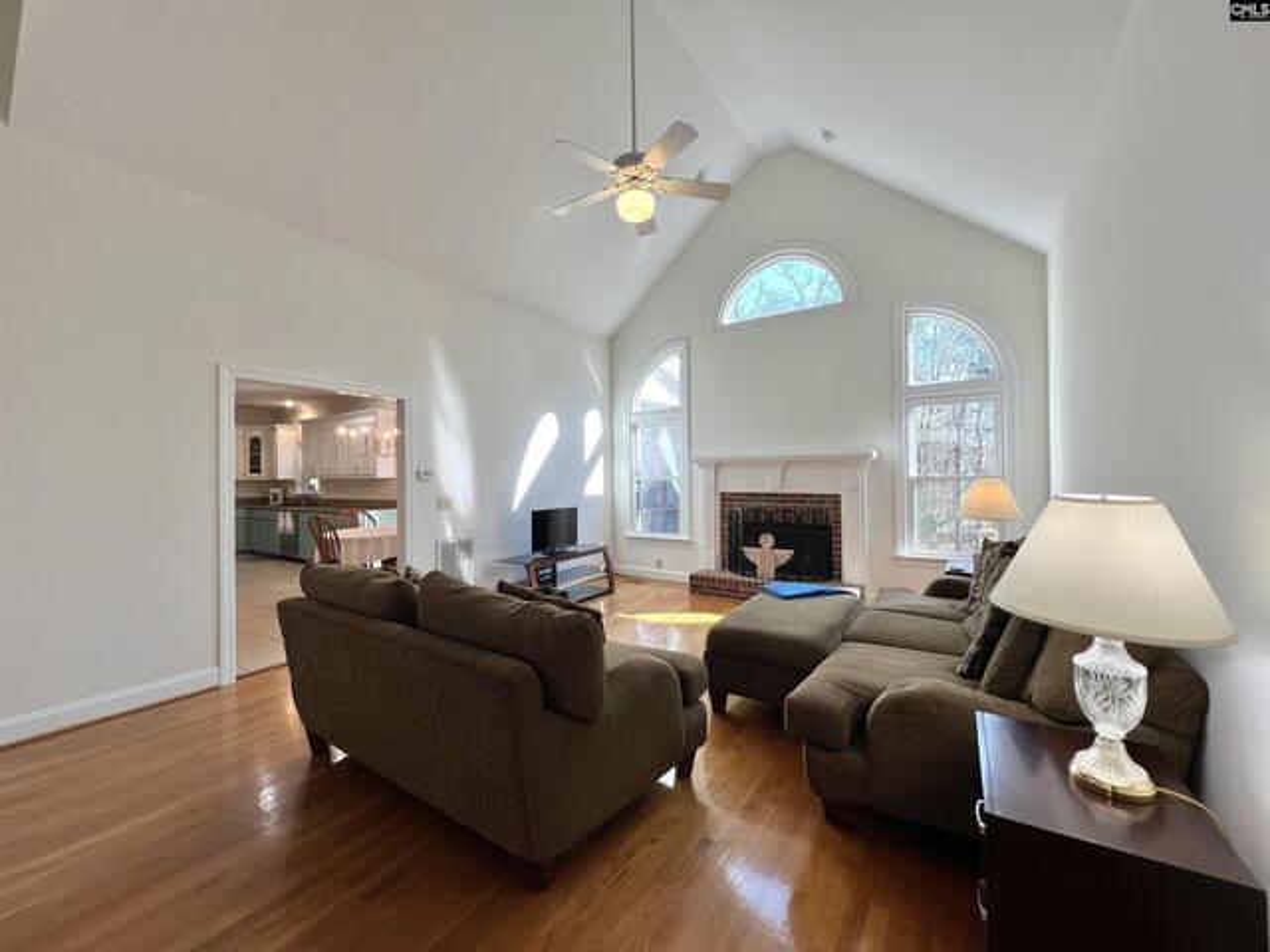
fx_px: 477
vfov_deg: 89.9
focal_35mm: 13
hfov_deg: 106.2
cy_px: 476
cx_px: 635
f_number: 1.8
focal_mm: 1.57
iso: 50
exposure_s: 1/120
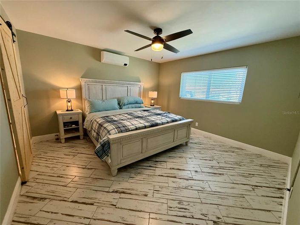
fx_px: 121
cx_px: 150
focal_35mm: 14
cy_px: 112
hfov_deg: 102.1
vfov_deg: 85.6
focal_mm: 2.22
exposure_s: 1/120
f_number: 2.2
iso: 400
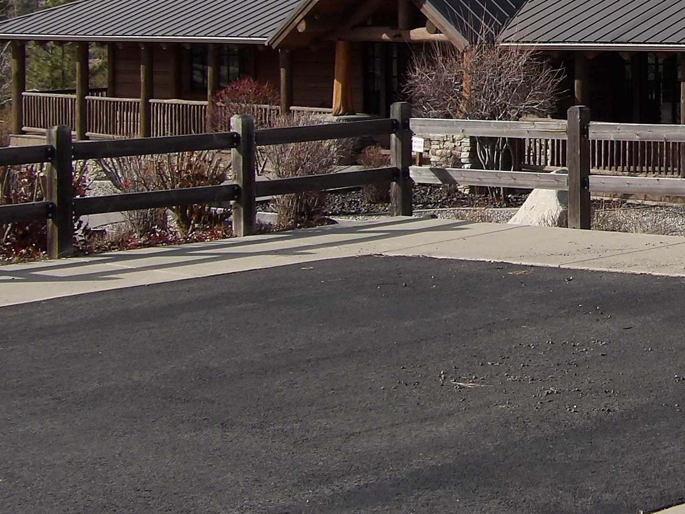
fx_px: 1919
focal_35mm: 97
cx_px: 701
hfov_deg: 19.6
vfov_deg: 15.0
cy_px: 7
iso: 100
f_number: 3.7
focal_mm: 7
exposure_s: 1/726
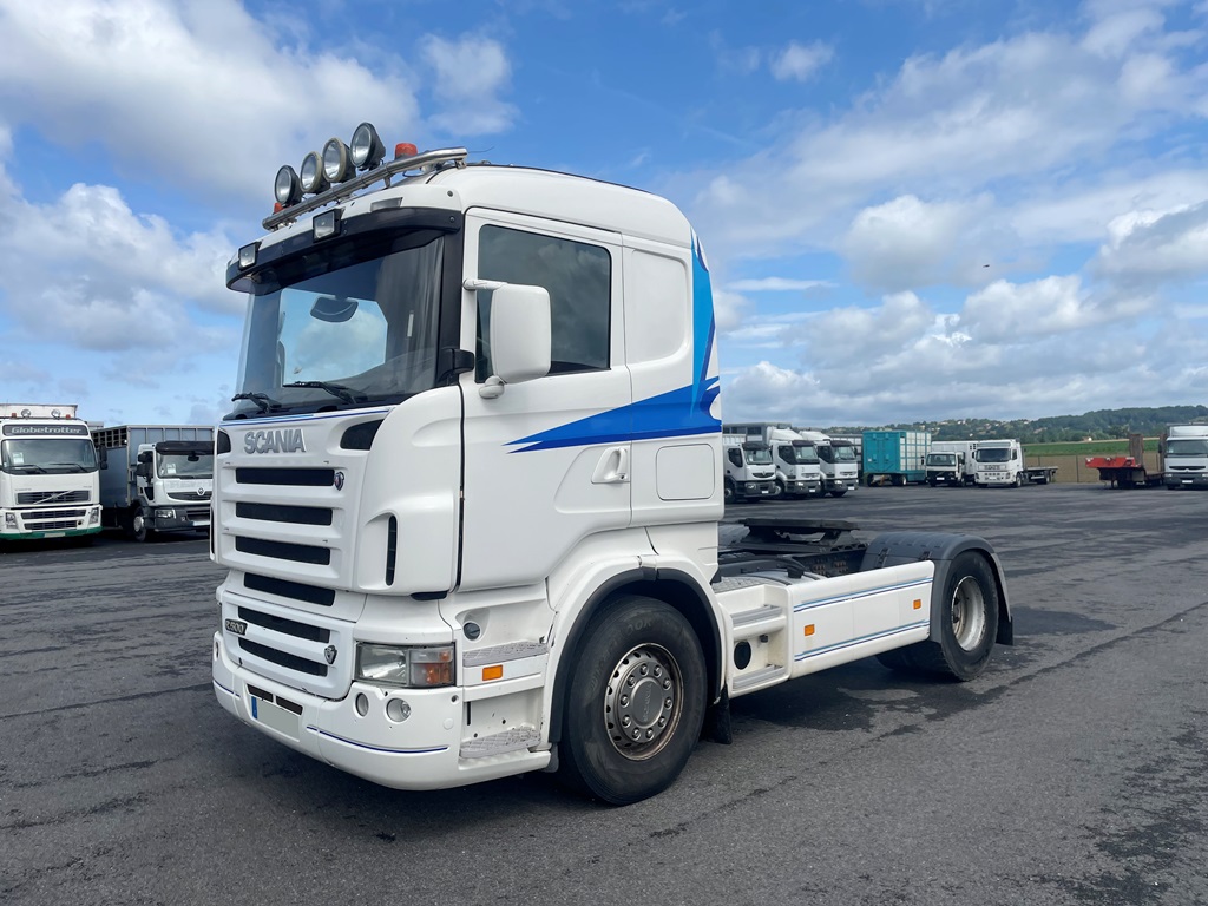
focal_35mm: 26
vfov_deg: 53.1
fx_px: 907
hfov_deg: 67.3
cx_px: 604
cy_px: 453
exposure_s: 1/4464
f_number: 1.6
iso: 32
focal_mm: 4.2
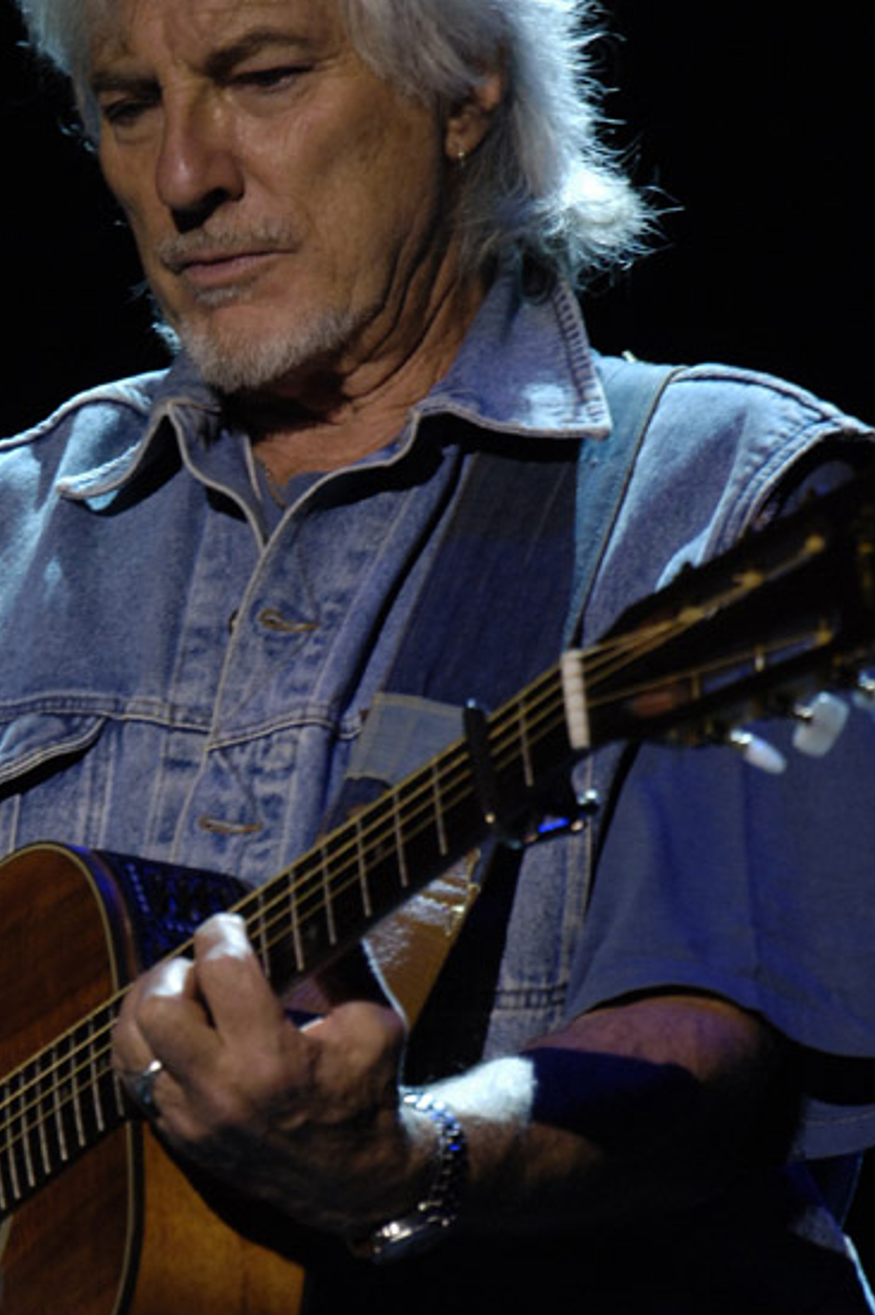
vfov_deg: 3.2
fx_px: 23397
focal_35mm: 641
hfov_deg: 2.1
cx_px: 264
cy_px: 849
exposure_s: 1/80
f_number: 5.6
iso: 640
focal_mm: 240
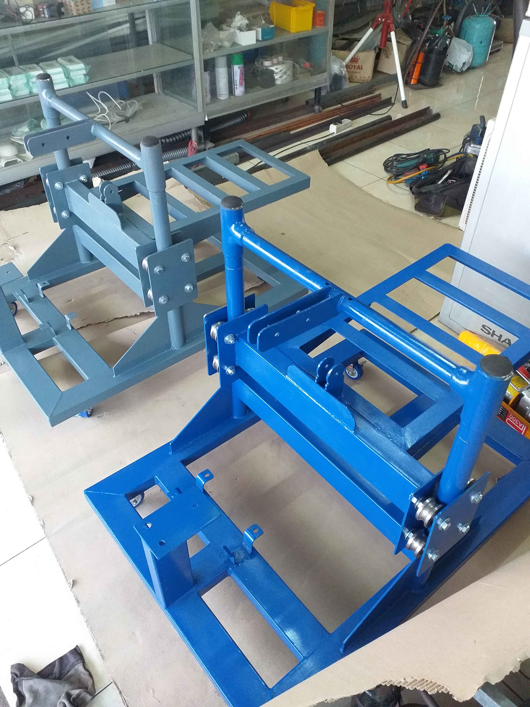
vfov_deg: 65.3
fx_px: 551
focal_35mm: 27
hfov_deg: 51.4
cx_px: 265
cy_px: 354
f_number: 1.9
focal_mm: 3.6
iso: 250
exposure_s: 1/33
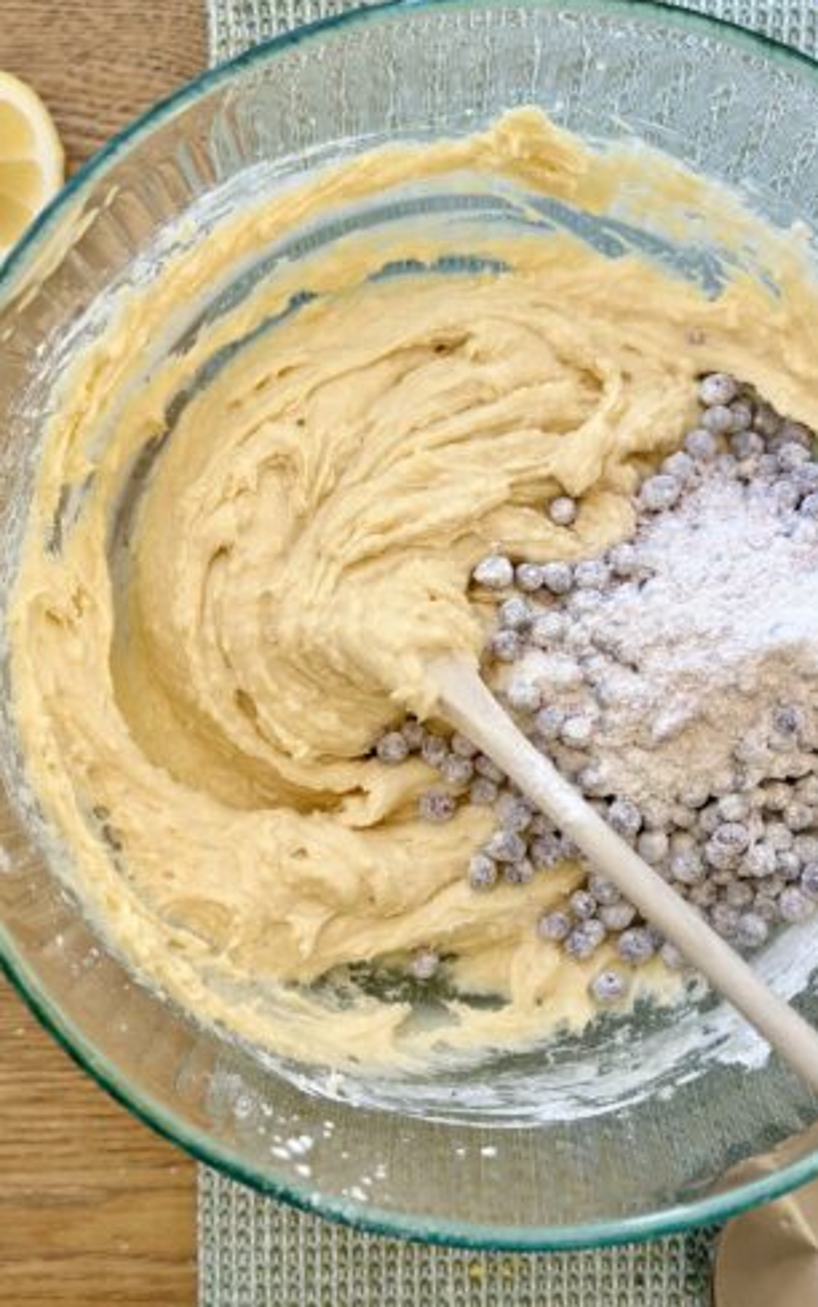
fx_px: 1853
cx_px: 330
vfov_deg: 38.9
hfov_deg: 24.9
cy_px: 652
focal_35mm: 52
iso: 80
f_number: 1.78
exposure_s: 1/197
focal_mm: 6.86
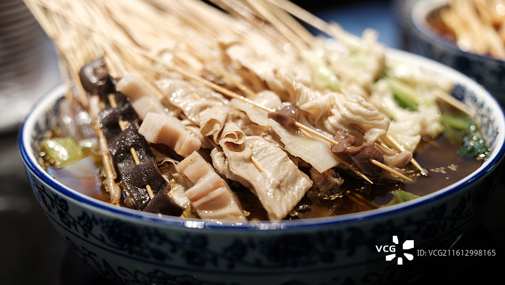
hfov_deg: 46.4
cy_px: 150
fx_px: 589
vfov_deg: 27.1
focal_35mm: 44
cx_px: 253
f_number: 2.8
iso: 400
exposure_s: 1/200
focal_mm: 50
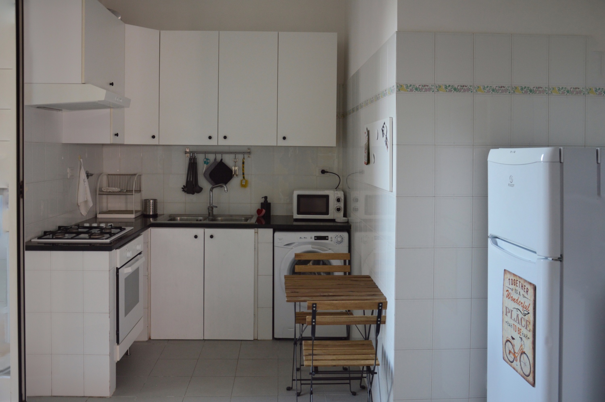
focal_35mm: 32
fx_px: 529
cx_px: 302
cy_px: 201
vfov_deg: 41.6
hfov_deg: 59.5
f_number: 3.8
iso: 400
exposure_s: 1/20
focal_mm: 21
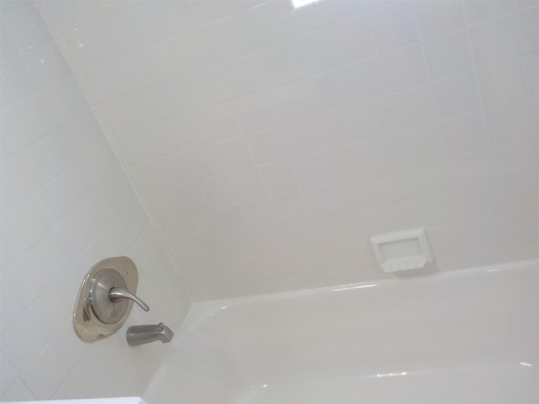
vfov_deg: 46.8
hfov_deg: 60.0
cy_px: 202
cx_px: 270
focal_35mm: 30
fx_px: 467
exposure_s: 1/30
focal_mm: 4.1
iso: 200
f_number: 3.3
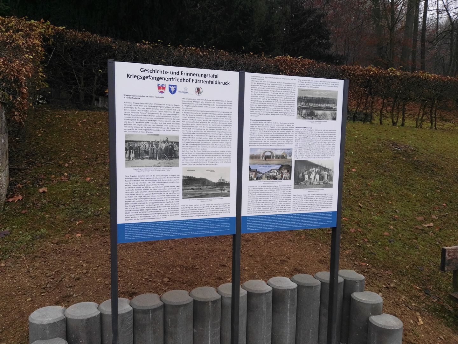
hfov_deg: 63.4
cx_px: 229
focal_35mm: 28
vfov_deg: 49.7
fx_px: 370
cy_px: 172
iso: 64
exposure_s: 1/193
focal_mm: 2.96
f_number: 2
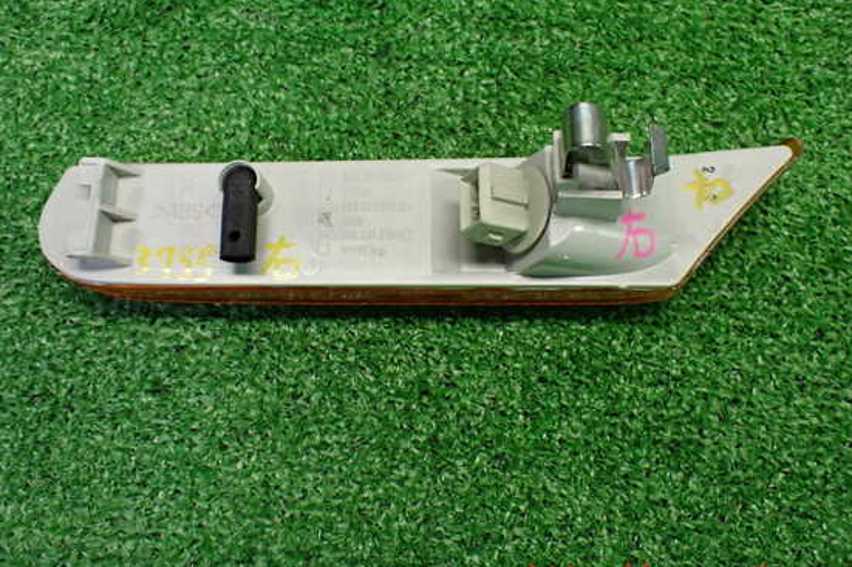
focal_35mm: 34
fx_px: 804
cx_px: 414
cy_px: 252
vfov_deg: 38.8
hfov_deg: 55.8
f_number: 2.3
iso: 500
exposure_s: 1/125
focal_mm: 5.4
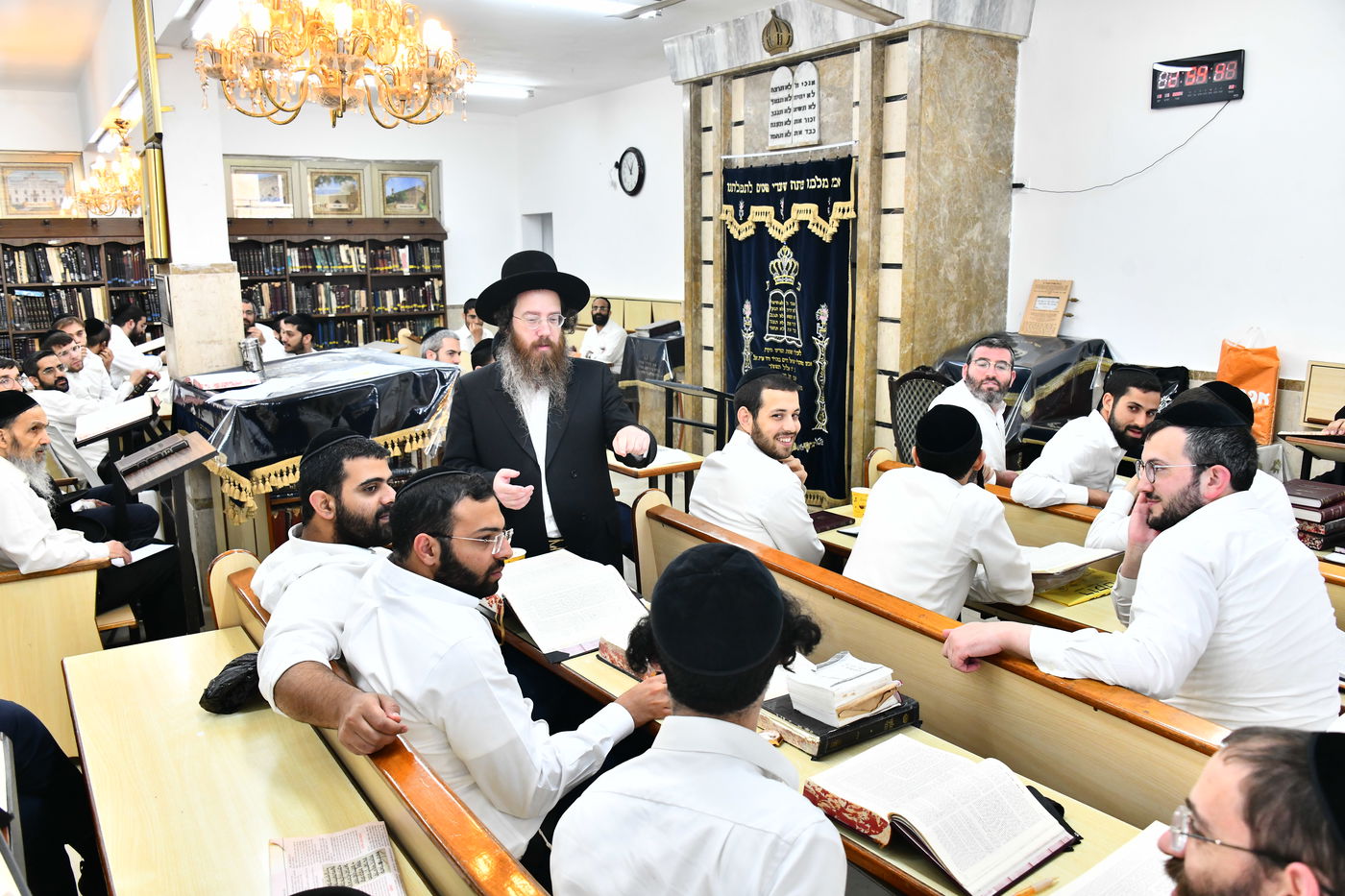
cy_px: 448
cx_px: 672
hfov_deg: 65.5
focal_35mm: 28
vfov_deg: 46.4
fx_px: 1046
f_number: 5.6
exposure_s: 1/200
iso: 1600
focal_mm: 28
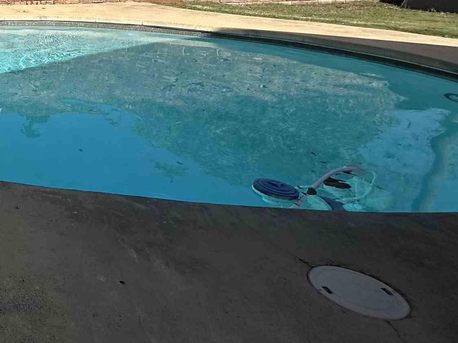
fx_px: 503
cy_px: 47
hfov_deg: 33.2
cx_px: -161
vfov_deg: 35.9
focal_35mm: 38
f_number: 2.2
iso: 50
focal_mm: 2.22
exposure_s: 1/3401
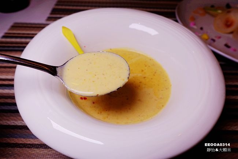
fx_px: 159
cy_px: 80
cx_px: 119
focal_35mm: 24
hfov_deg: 73.8
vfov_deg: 53.1
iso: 125
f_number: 4
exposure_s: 1/160
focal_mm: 8.8
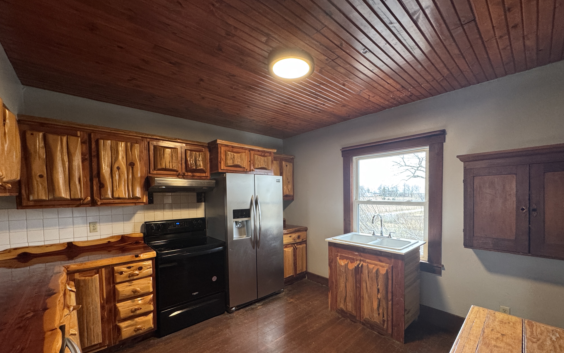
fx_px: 231
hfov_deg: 101.5
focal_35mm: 15
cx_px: 282
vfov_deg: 74.3
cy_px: 204
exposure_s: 1/60
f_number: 2.2
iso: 250
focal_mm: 2.22
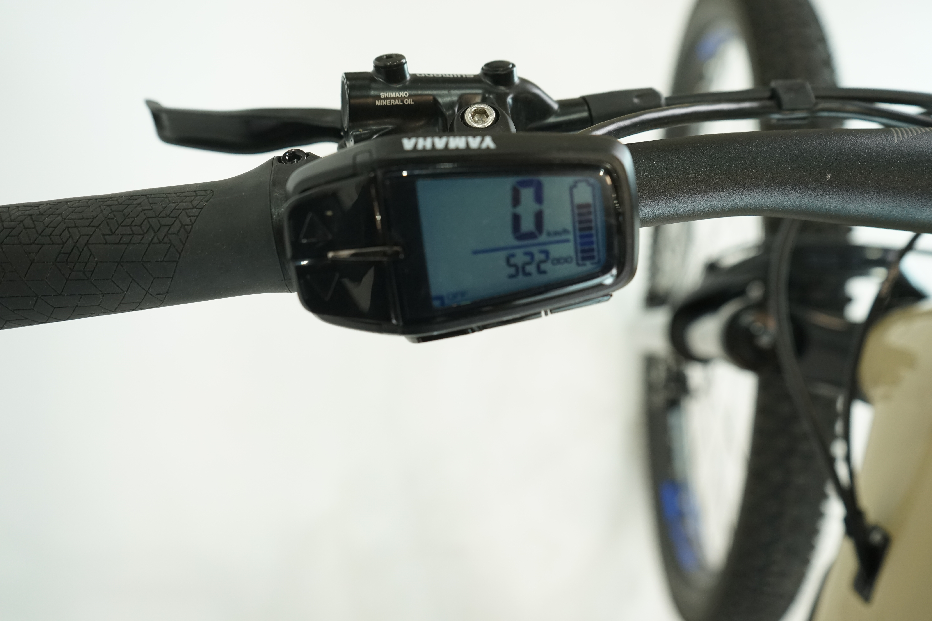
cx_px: 466
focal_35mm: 31
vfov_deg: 42.3
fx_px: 802
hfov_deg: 60.3
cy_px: 310
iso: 1600
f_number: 5
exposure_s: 1/200
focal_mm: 31
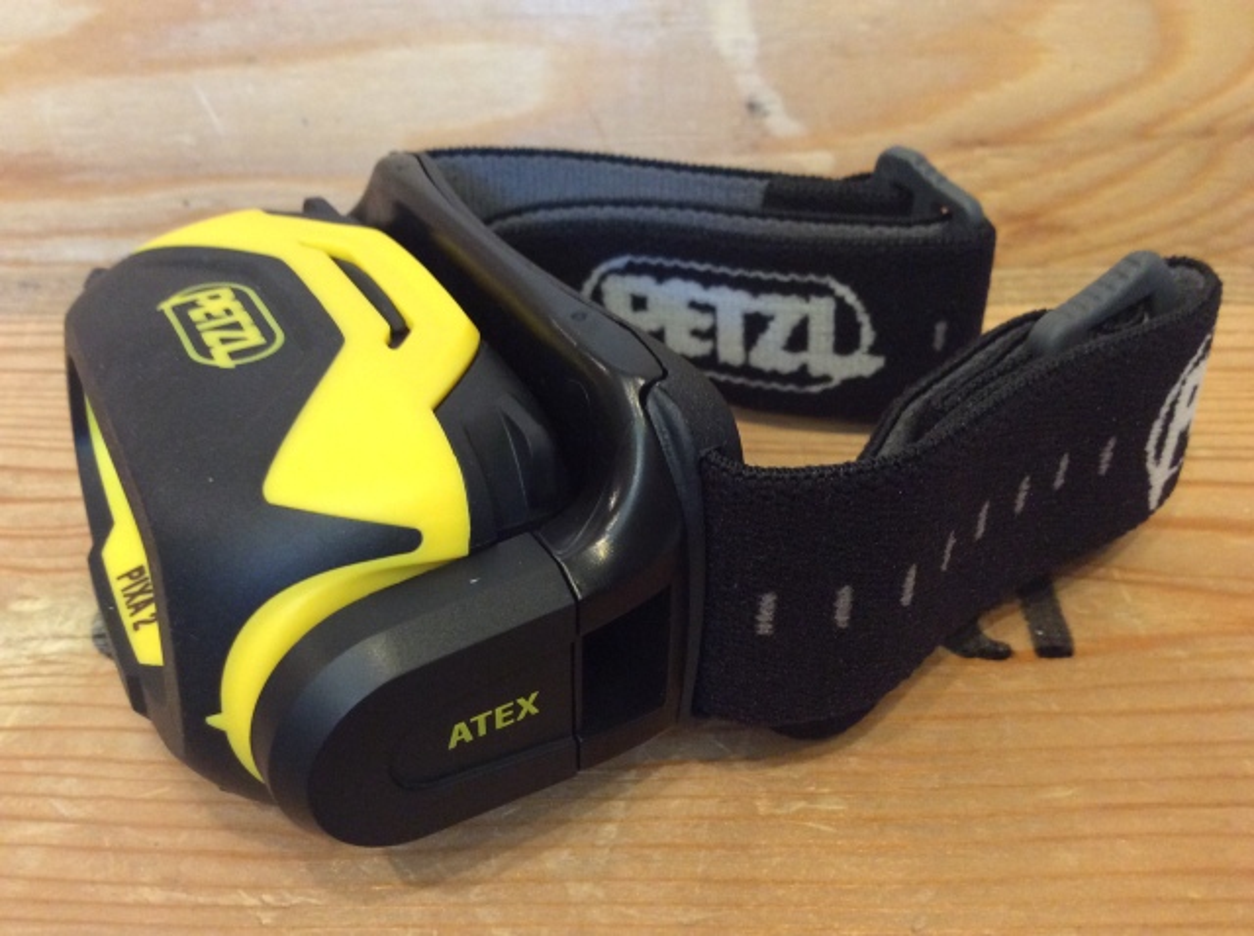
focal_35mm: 32
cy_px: 468
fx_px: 1157
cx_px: 627
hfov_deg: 56.9
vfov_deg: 44.1
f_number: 2.4
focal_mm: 3.3
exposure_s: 1/24
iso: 200
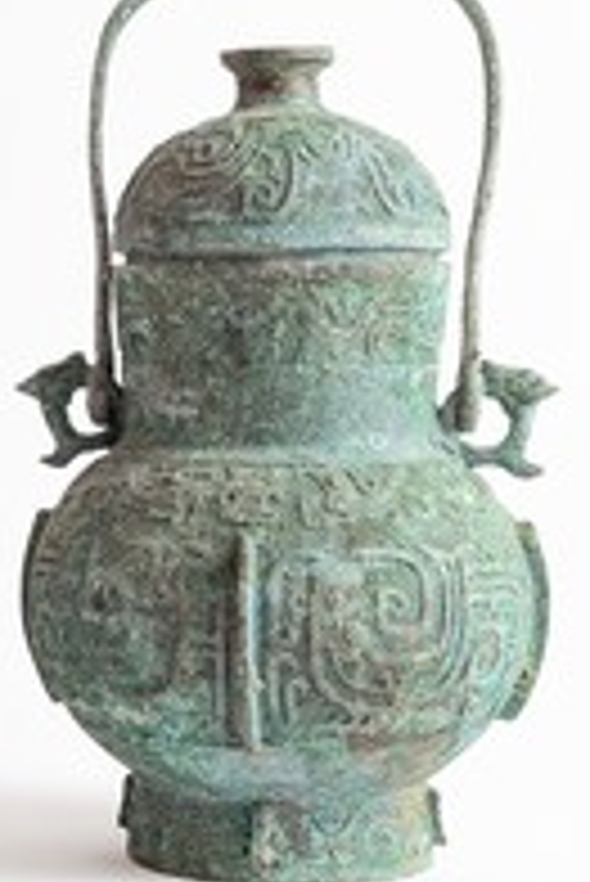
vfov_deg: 20.0
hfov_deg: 13.2
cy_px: 412
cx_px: -77
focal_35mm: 102
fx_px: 2503
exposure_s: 1/90
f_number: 1.85
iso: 127
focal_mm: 6.81
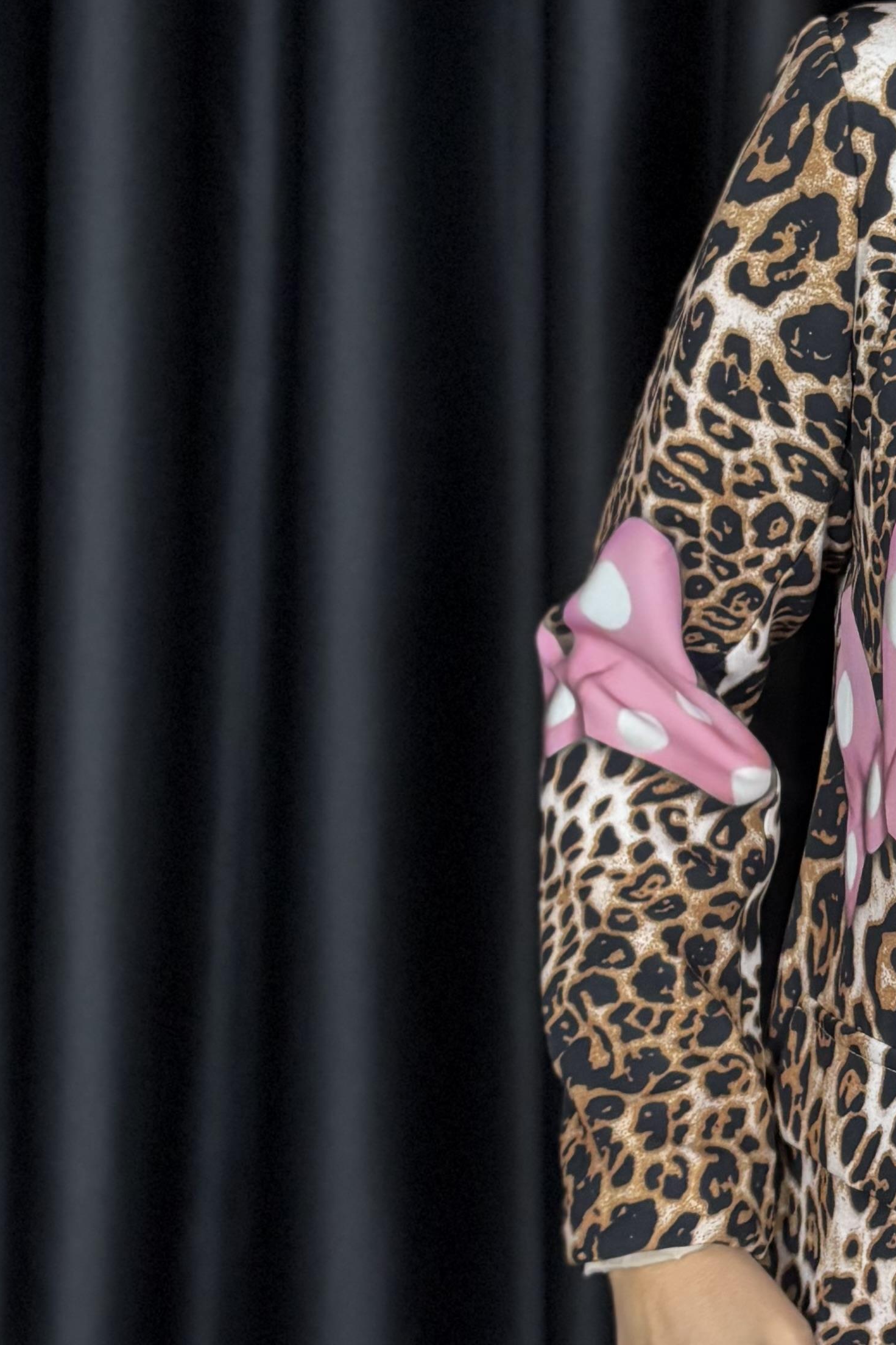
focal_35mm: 70
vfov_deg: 28.8
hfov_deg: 17.9
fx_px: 2614
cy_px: 599
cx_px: 1233
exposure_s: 1/60
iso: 320
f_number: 1.6
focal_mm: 5.96
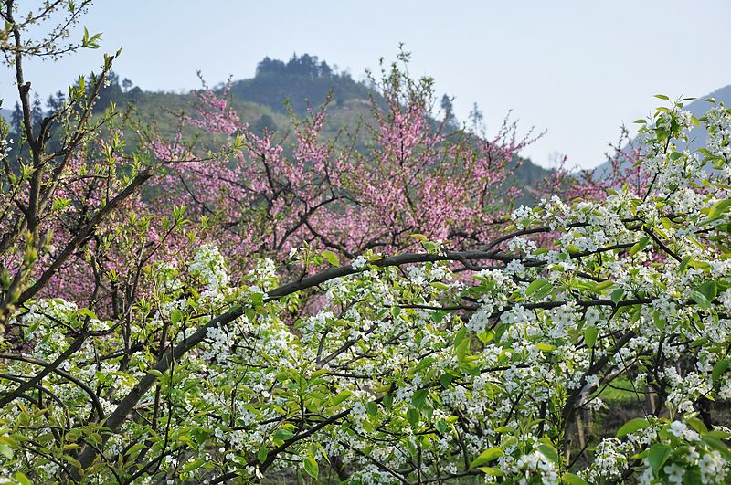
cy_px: 242
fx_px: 1369
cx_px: 366
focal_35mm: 68
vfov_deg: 20.1
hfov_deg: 29.9
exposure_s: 1/1000
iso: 400
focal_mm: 45
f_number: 5.6
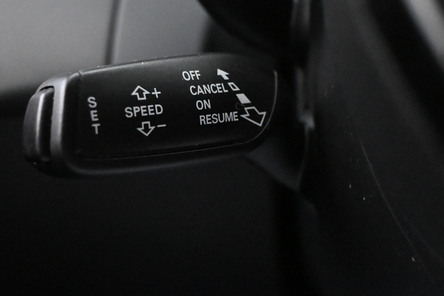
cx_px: 170
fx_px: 641
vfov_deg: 25.9
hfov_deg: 38.0
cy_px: 101
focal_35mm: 52
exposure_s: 1/30
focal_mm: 26
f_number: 4.5
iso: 12800
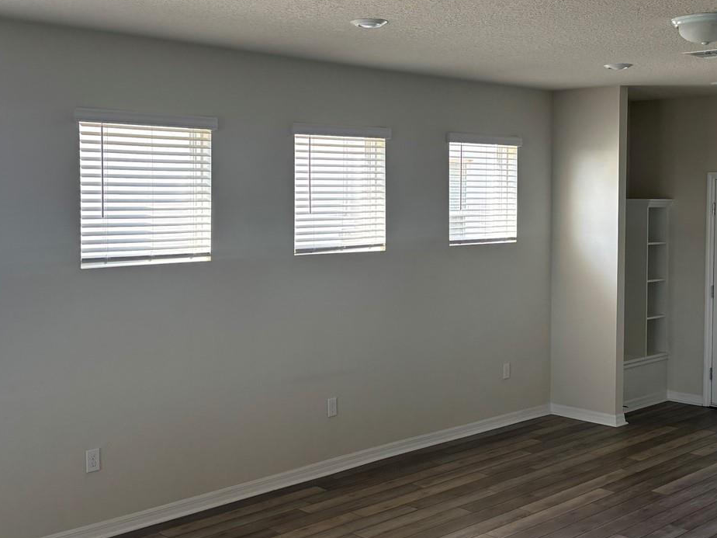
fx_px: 932
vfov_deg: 32.1
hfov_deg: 42.0
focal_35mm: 45
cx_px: 331
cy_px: 231
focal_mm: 5.96
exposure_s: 1/154
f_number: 1.6
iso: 64
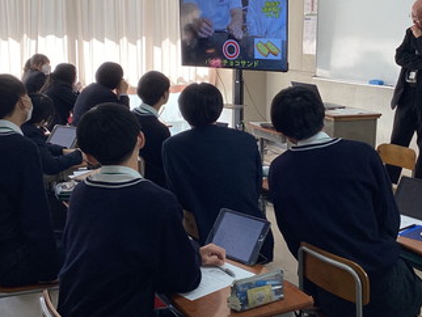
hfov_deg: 37.4
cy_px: 135
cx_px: 237
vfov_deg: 28.6
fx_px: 622
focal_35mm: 51
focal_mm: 3.3
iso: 40
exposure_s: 1/100
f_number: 2.4
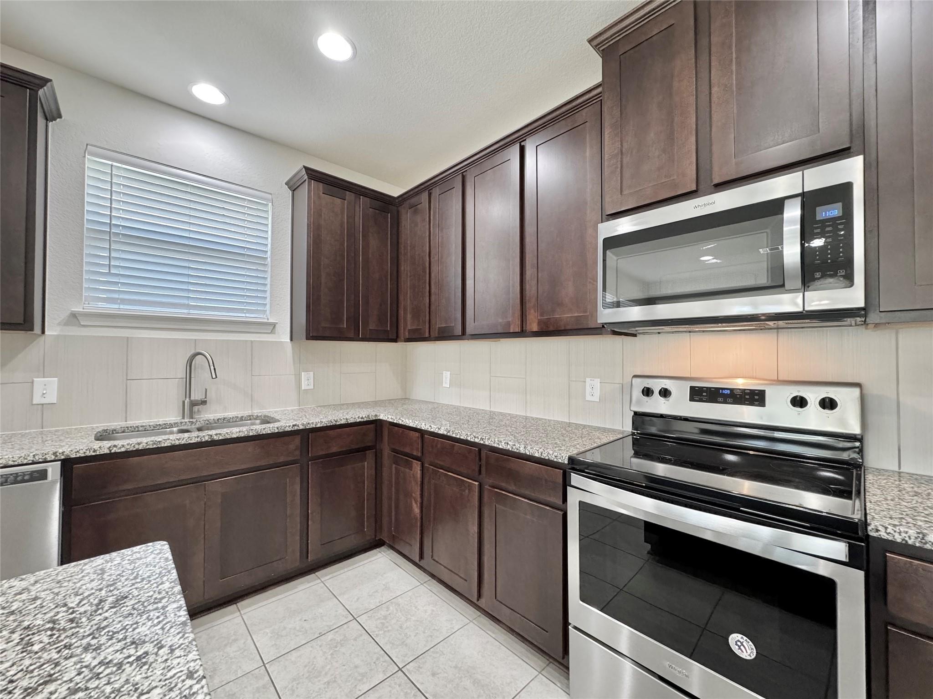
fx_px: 377
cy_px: 350
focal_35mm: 14
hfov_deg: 102.1
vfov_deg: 85.7
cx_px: 466
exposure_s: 1/60
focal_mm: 2.22
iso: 320
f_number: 2.2
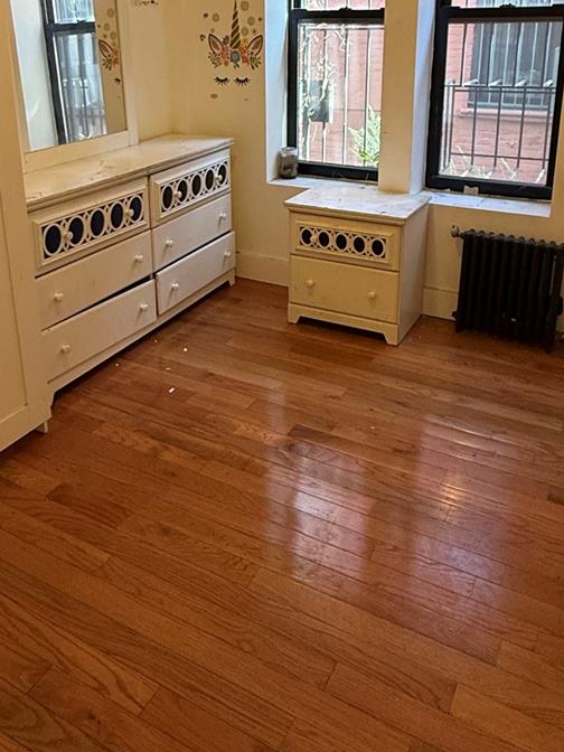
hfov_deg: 44.1
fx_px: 695
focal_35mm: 32
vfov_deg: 54.9
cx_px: 251
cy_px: 217
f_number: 2.2
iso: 250
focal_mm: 2.22
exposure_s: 1/120
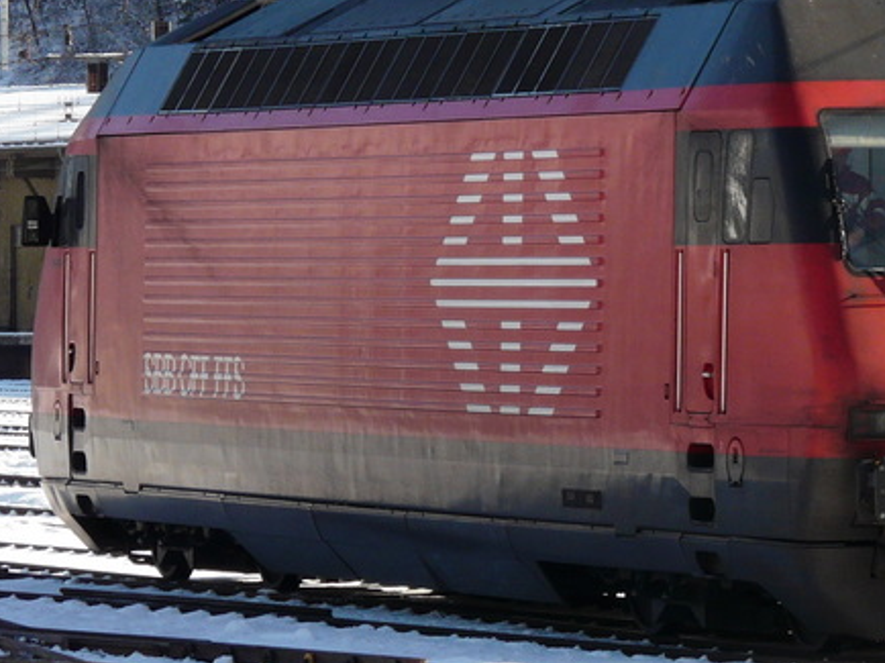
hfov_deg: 5.6
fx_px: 9071
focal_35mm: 355
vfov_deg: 4.2
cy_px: 251
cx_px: 781
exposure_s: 1/320
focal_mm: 25.3
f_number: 5.6
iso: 100
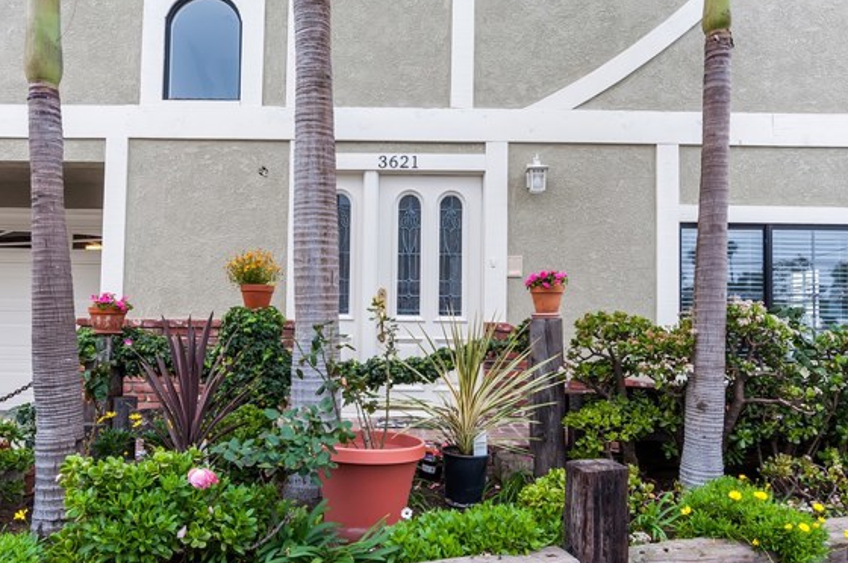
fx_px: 565
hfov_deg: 73.8
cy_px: 302
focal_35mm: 24
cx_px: 410
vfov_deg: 53.0
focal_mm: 14
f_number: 11
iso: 200
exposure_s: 1/20
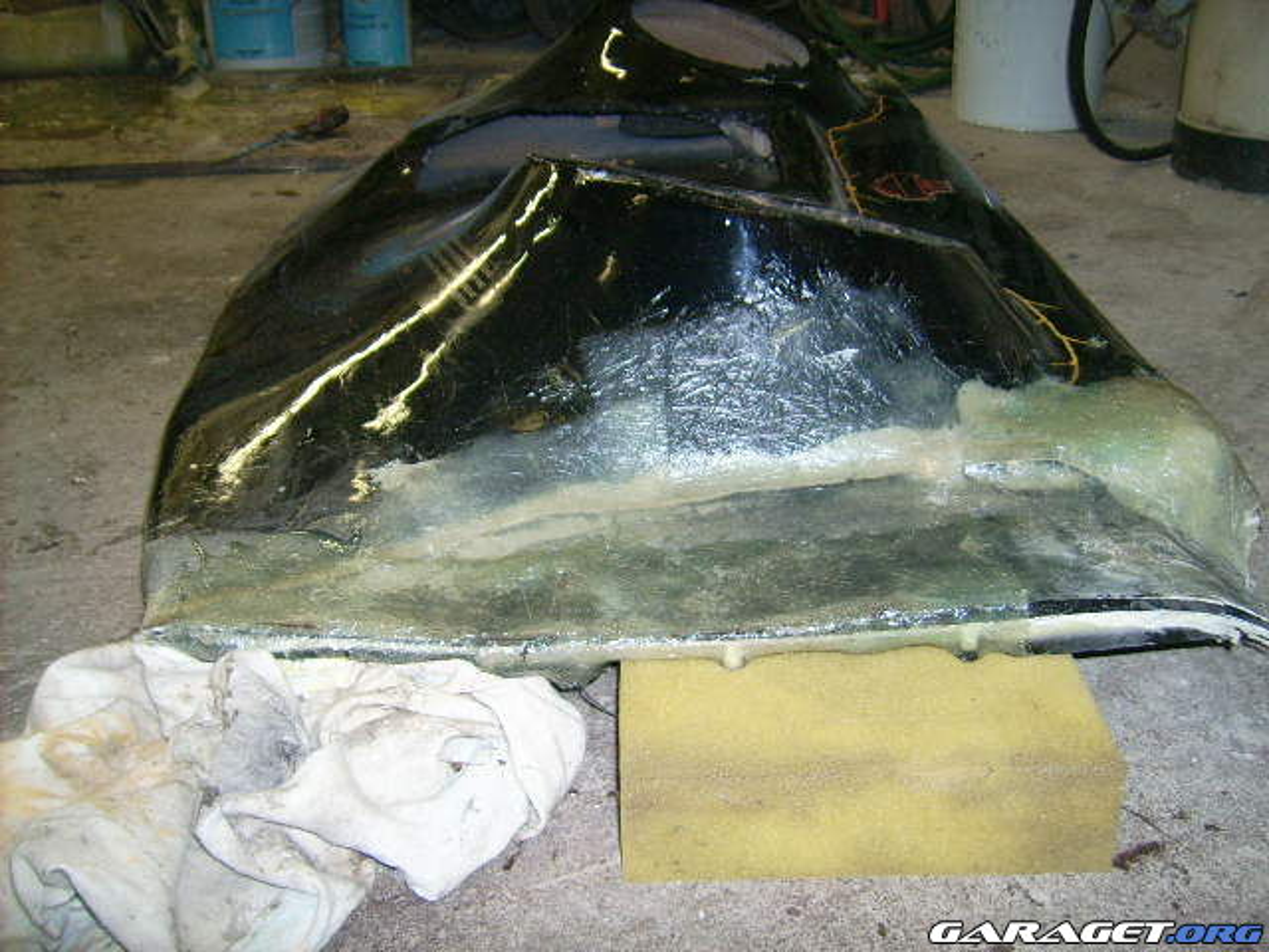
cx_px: 634
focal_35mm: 35
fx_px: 1283
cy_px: 476
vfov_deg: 40.7
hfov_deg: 52.6
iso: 100
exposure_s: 1/60
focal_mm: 5.95
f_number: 2.8
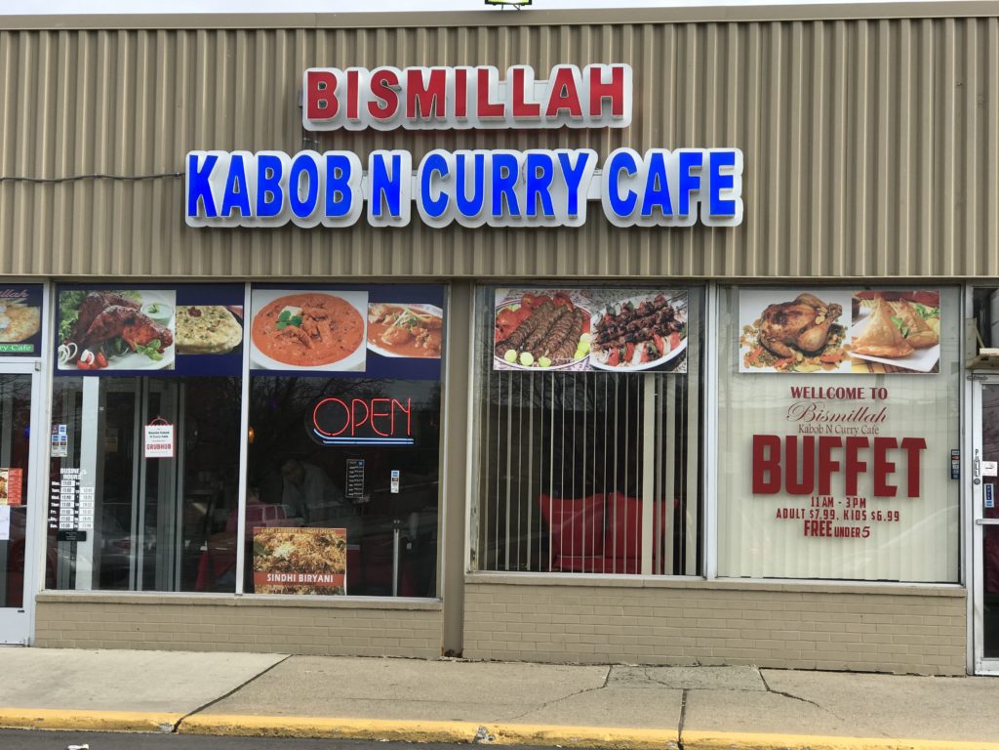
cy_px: 375
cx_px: 500
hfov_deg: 33.8
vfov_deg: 25.7
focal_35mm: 57
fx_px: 1645
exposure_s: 1/386
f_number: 2.8
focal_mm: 6.6
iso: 20
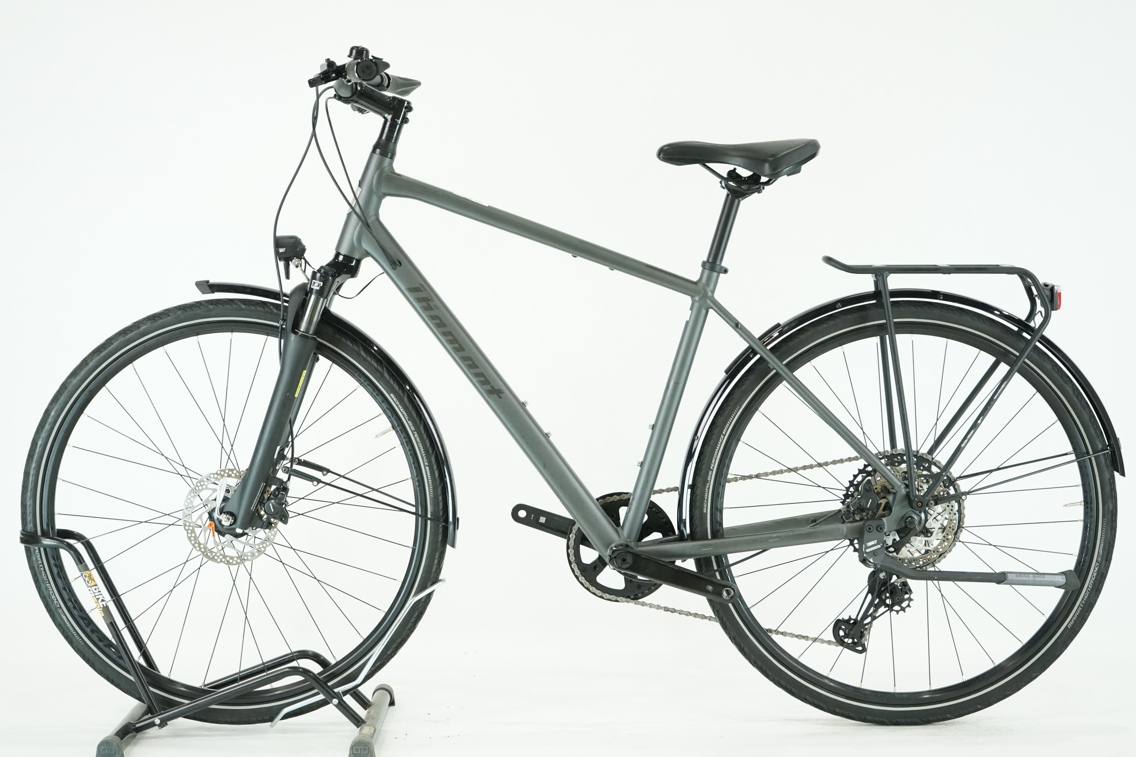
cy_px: 378
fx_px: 2146
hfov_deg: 29.7
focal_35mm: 68
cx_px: 568
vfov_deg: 20.0
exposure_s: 1/200
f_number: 5.6
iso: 2500
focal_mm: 68
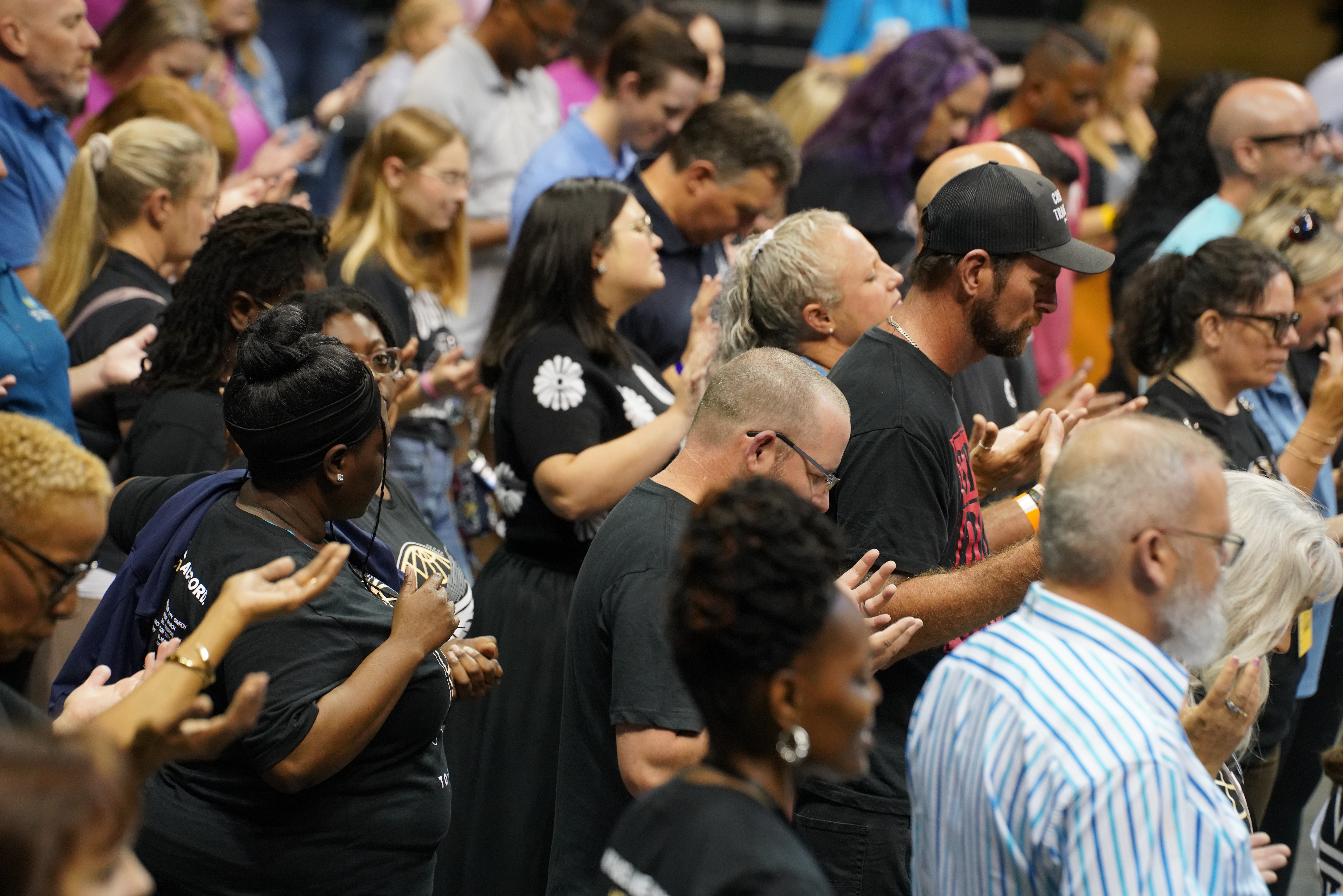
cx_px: 672
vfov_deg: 7.6
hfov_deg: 11.4
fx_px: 6716
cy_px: 448
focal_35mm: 180
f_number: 4.5
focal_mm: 180
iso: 3200
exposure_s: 1/500
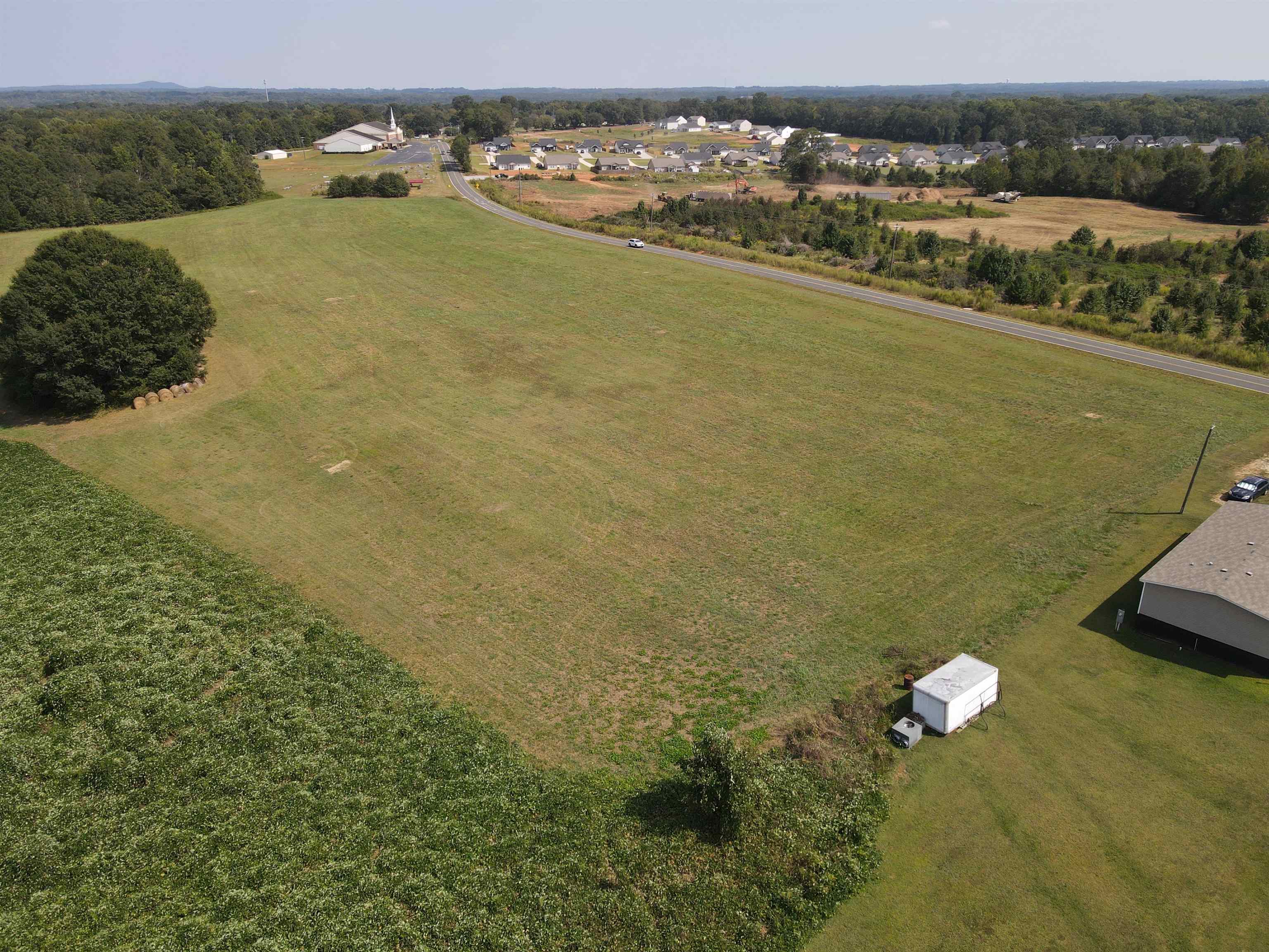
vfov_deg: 56.8
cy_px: 476
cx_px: 634
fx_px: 880
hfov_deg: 71.6
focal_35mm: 24
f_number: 2.8
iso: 100
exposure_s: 1/640
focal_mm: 4.5
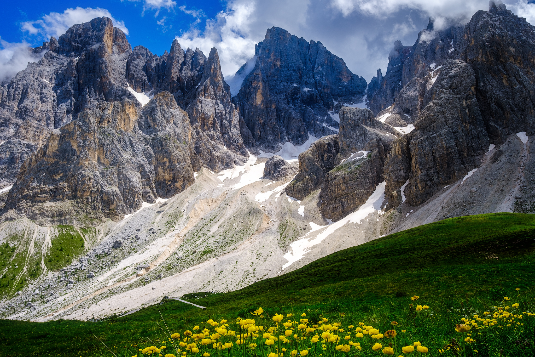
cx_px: 268
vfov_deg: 47.9
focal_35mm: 27
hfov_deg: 67.4
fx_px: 401
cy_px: 178
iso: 160
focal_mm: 18
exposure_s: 1/480
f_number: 8
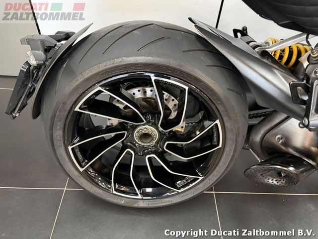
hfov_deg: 67.3
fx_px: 239
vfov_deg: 53.1
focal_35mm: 26
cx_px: 159
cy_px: 120
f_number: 1.6
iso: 500
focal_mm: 5.96
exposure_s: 1/25
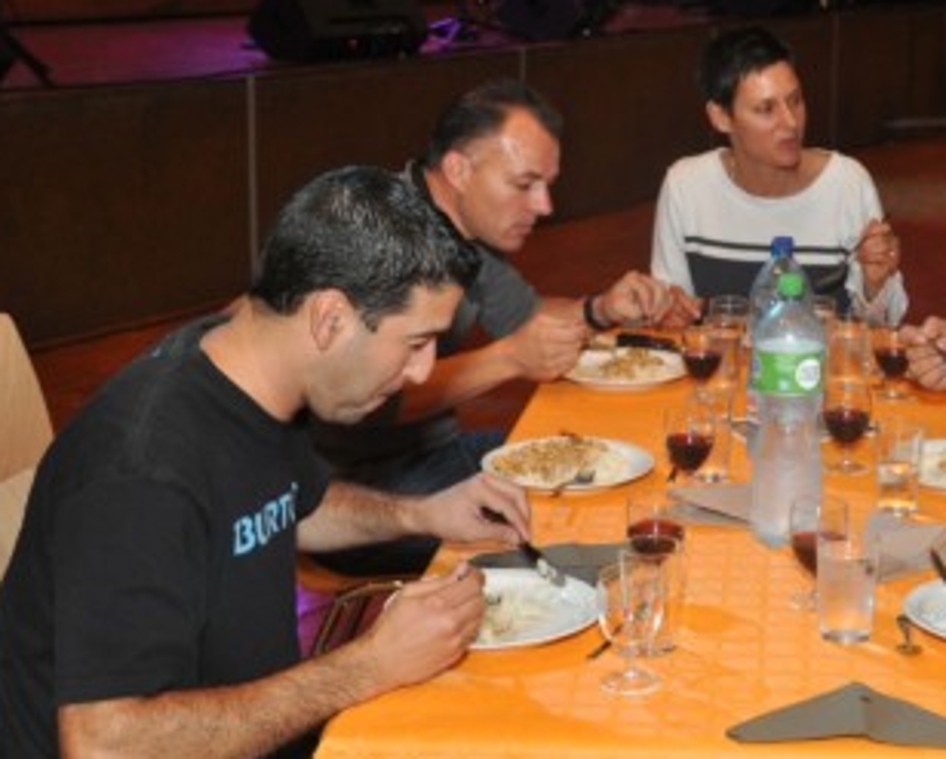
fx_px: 2046
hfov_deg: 25.6
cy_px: 255
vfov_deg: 20.9
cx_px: 752
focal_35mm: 73
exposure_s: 1/60
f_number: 4.2
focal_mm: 32
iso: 800
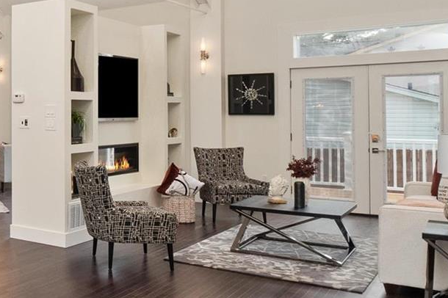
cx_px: -86
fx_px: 522
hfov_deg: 36.3
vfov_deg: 30.3
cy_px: 22
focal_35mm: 42
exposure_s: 1/20
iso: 1600
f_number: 8
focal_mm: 8
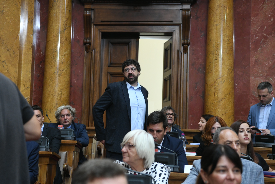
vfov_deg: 20.9
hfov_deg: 31.0
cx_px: 138
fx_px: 496
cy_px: 92
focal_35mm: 65
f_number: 4.5
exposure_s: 1/500
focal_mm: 65
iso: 4000
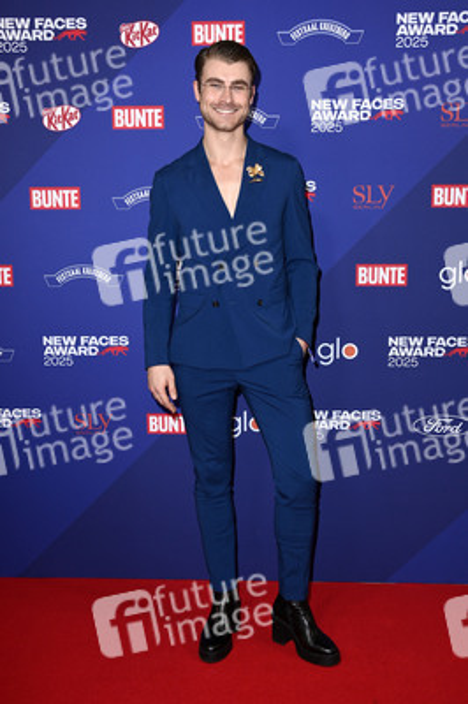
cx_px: 234
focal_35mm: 35
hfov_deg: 37.8
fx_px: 684
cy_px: 352
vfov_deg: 54.5
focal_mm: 35
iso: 800
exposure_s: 1/250
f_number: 5.6
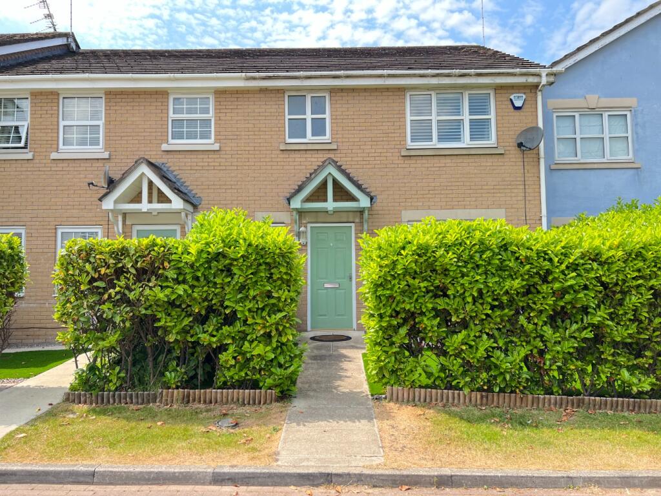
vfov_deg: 53.1
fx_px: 496
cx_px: 330
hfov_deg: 67.3
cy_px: 248
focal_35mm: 26
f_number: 1.5
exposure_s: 1/887
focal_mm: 5.7
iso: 50
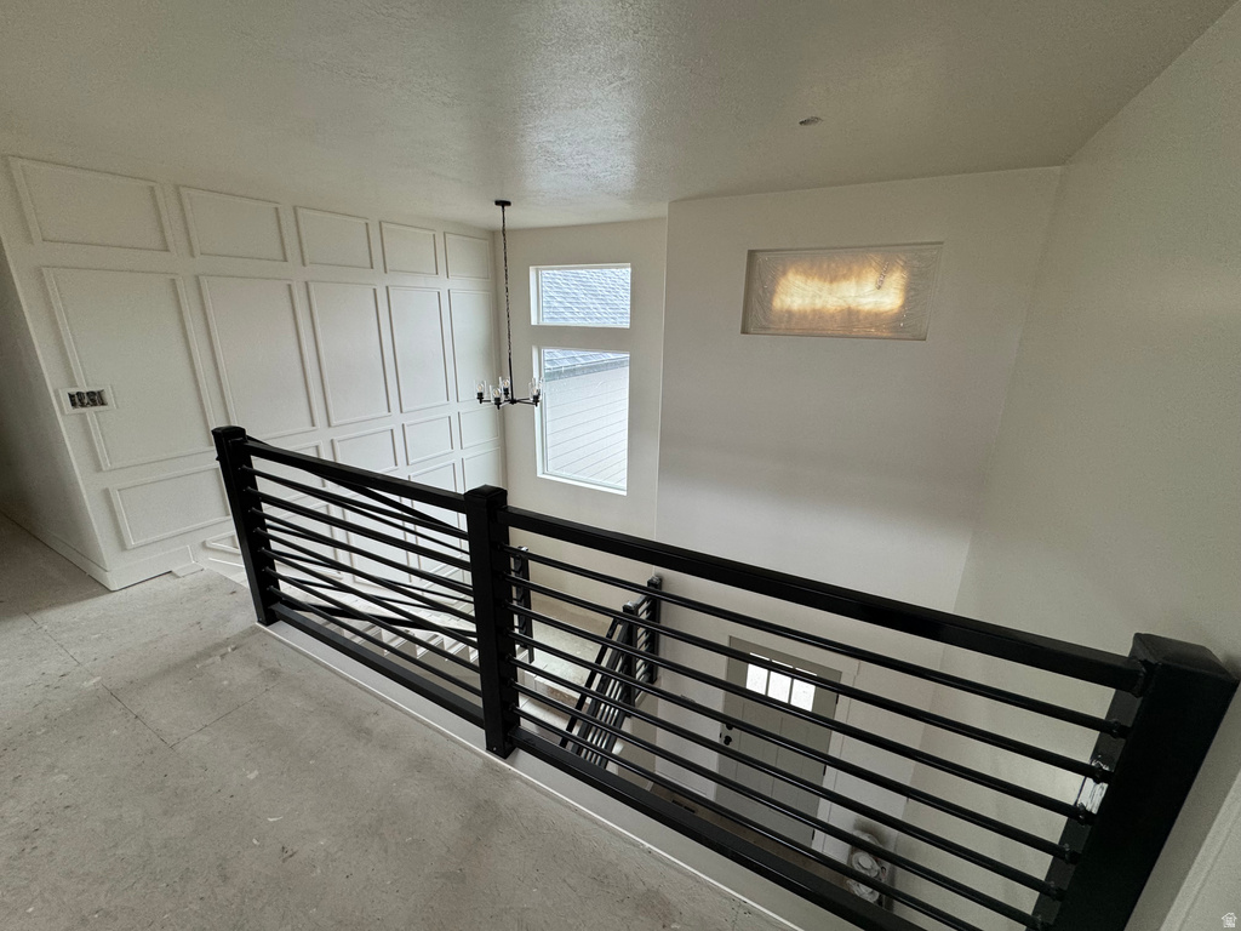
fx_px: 502
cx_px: 620
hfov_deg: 102.1
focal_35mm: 14
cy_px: 466
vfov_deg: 85.7
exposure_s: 1/99
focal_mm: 2.22
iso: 125
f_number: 2.2
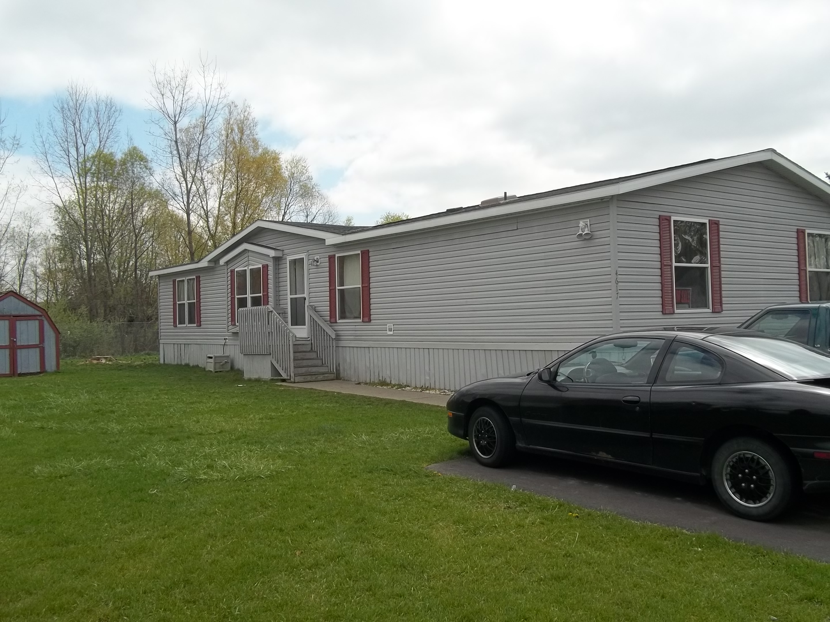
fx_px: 767
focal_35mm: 32
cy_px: 311
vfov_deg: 44.2
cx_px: 415
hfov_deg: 56.8
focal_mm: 5.7
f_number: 8.8
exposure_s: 1/200
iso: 80
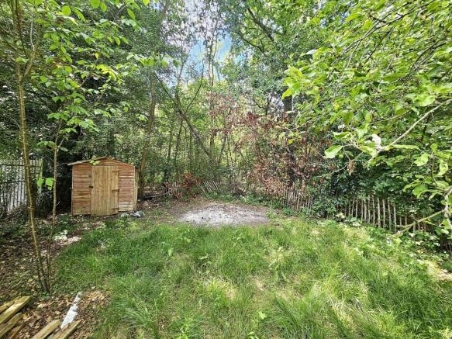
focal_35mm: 13
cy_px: 170
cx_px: 226
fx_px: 170
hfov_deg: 106.2
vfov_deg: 89.9
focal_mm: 2.2
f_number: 2.2
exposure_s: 1/120
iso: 64
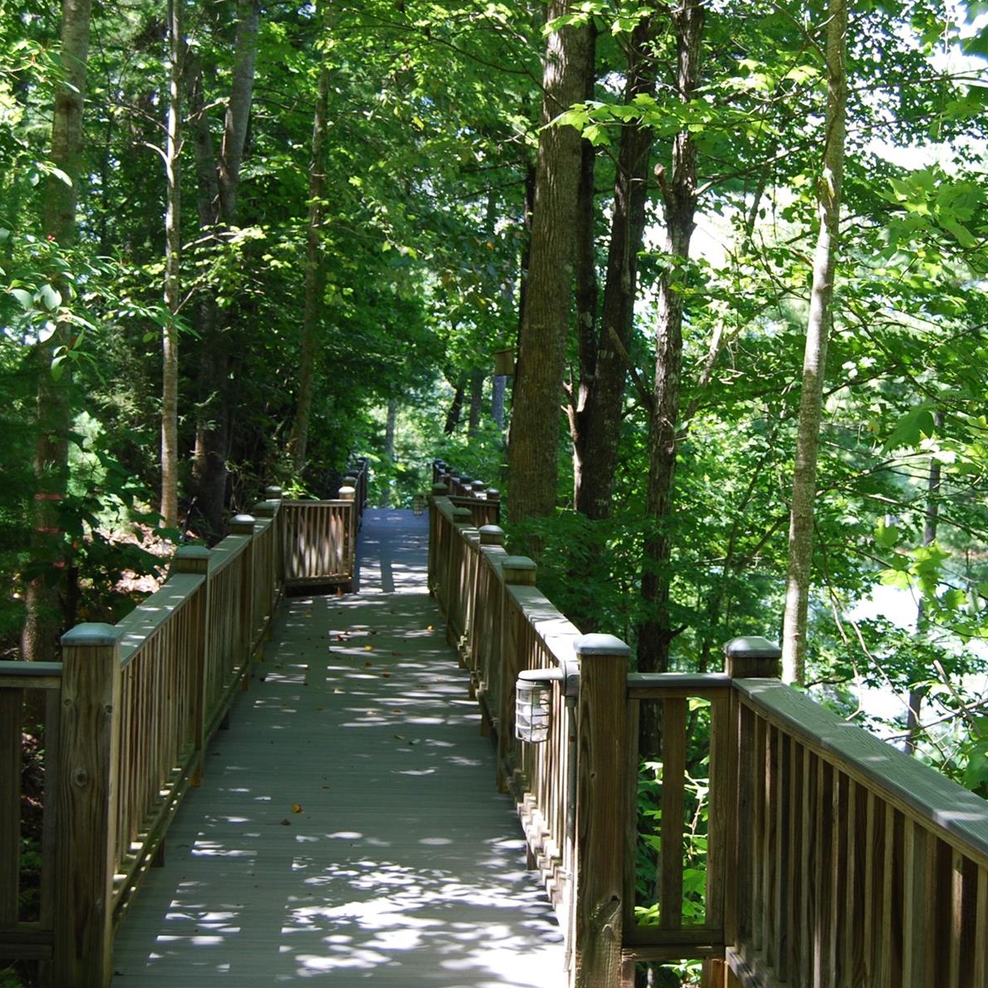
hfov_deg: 28.0
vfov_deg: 28.1
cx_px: 635
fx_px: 1970
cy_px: 443
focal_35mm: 61
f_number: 5
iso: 200
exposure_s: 1/100
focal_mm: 28
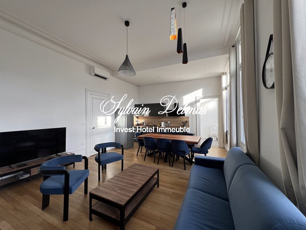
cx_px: 153
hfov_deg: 106.2
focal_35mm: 13
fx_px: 115
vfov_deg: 89.9
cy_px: 115
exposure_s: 1/144
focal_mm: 1.57
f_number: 1.8
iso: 32
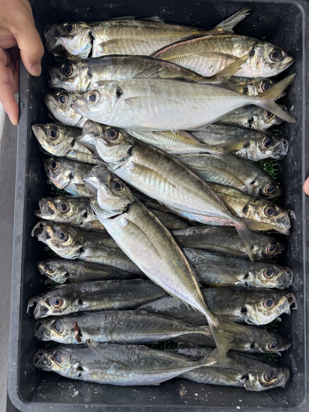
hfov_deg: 56.8
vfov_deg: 71.6
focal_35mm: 24
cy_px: 206
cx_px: 154
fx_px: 286
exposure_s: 1/1238
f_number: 1.78
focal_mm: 6.76
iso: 80
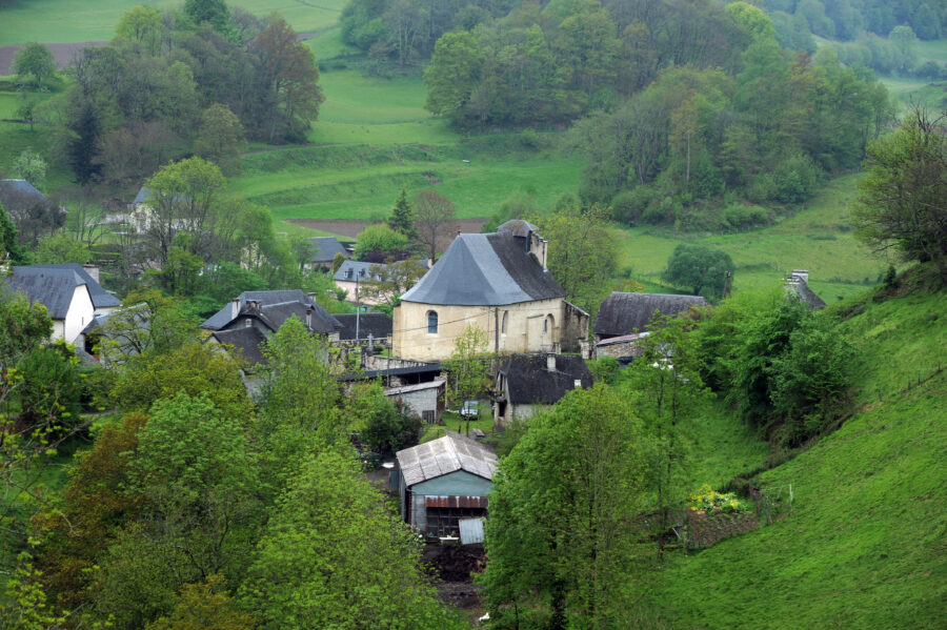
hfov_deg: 16.8
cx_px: 474
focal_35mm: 122
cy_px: 315
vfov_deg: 11.2
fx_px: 3207
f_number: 7.1
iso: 200
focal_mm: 122
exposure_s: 1/80
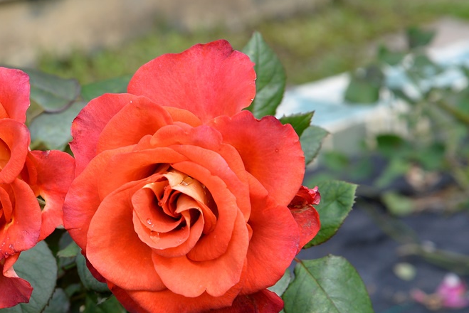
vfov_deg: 10.4
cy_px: 205
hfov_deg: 15.4
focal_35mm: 132
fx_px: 1720
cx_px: 106
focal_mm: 85
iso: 100
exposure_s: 1/80
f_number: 9
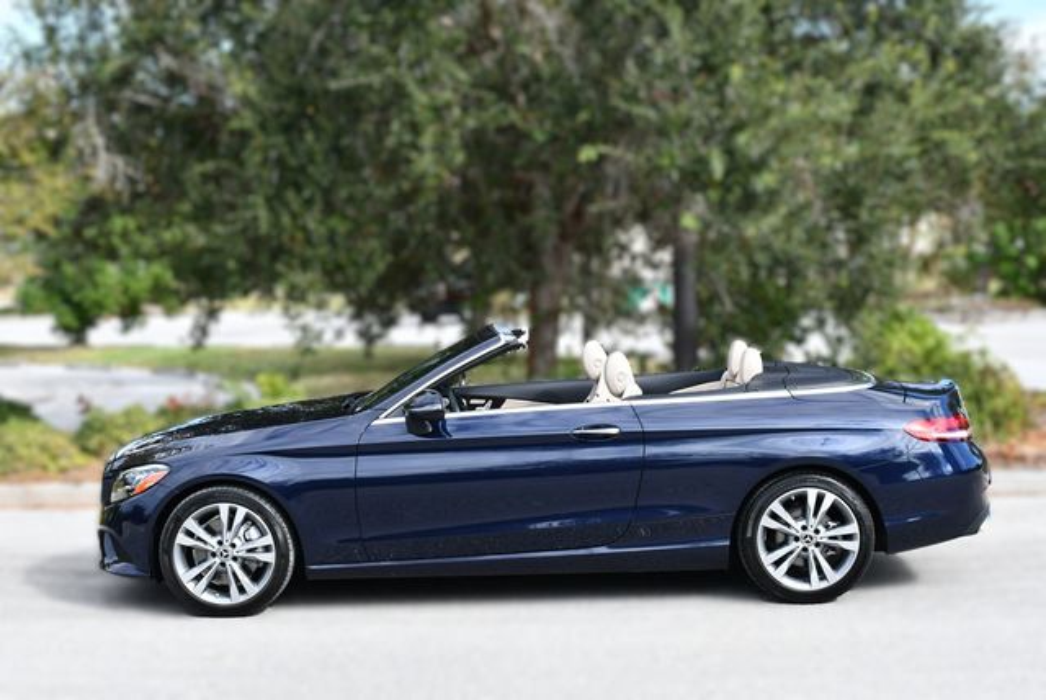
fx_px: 1745
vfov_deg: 22.7
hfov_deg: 33.4
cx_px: 523
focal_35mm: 60
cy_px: 350
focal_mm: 30
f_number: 8
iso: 200
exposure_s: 1/250
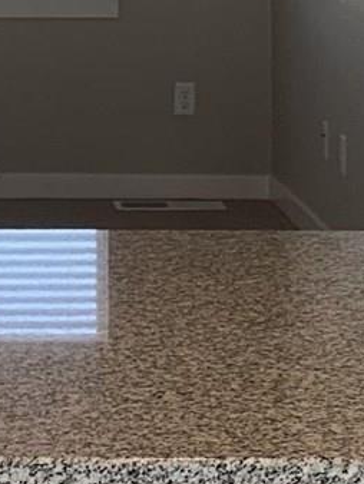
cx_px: -87
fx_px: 2479
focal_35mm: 177
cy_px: -115
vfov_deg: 10.9
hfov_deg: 8.3
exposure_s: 1/120
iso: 40
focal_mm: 4.25
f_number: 1.8
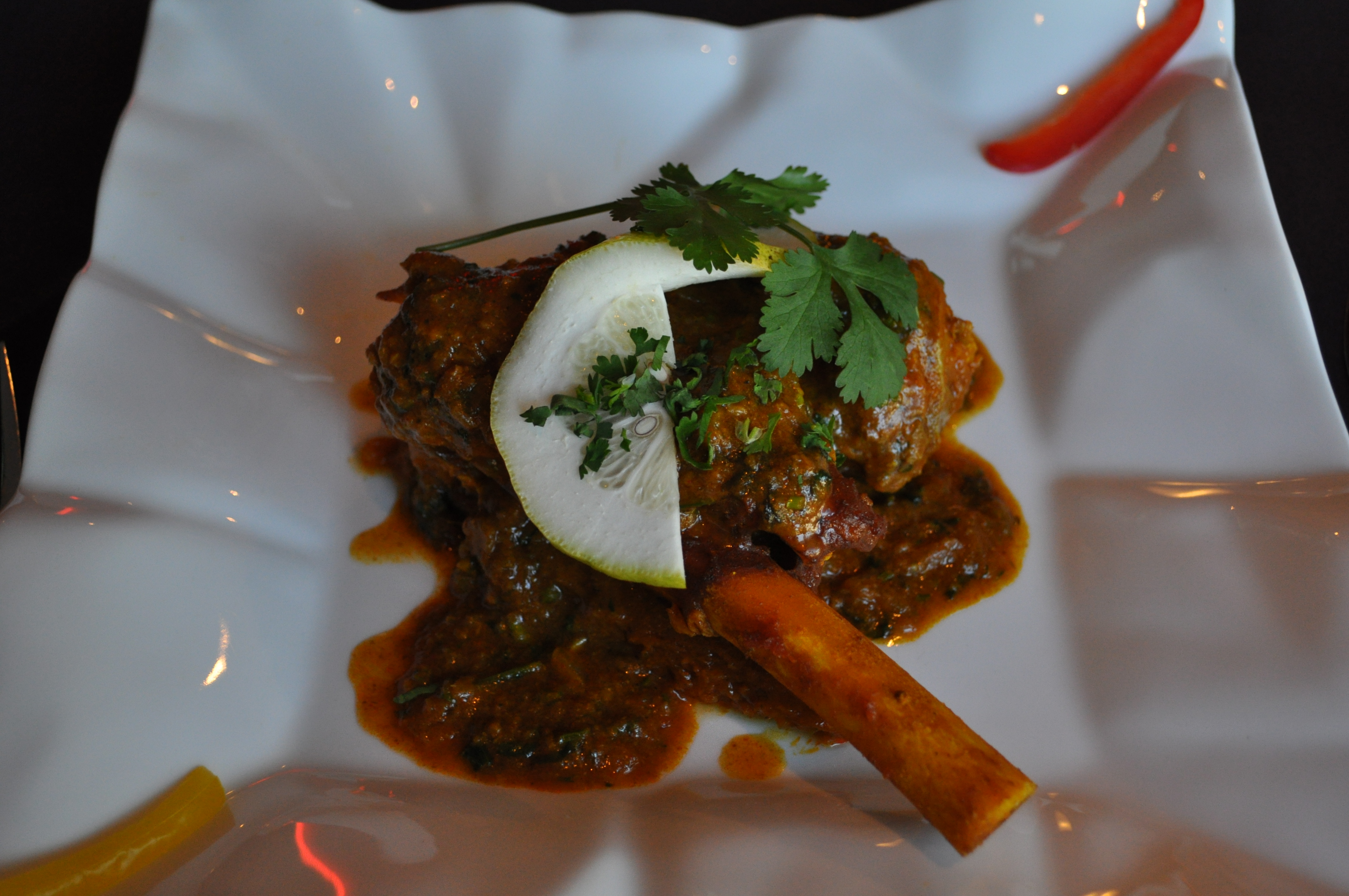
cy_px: 448
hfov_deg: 43.7
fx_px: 1684
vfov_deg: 29.8
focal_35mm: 45
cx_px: 674
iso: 800
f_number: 4.5
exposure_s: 1/60
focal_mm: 30
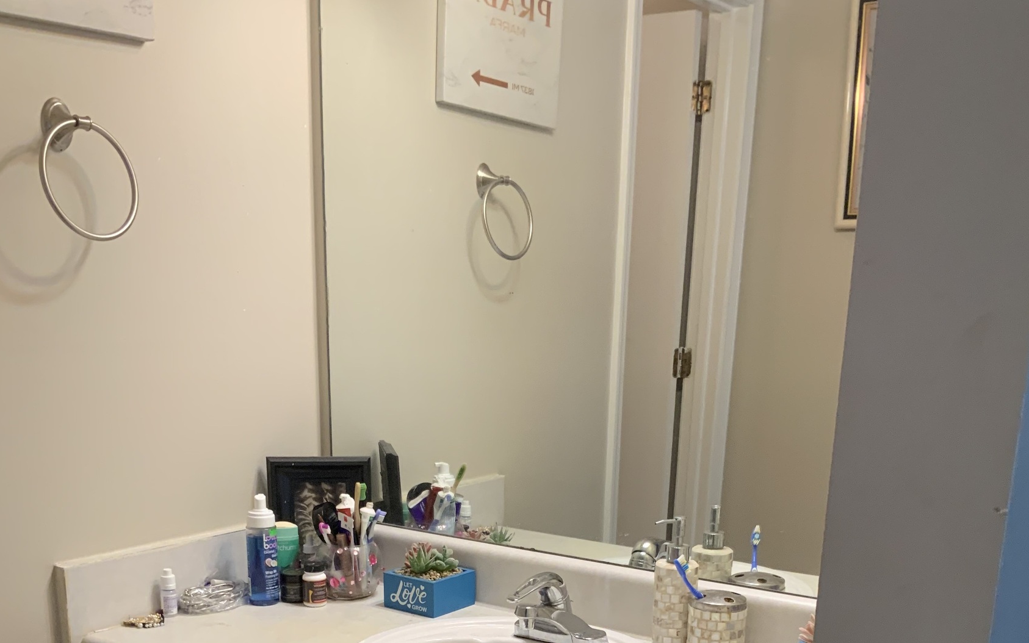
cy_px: 624
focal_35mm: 42
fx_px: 1178
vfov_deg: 28.8
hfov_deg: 47.2
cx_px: 516
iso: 100
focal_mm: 3
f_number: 1.8
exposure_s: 1/60
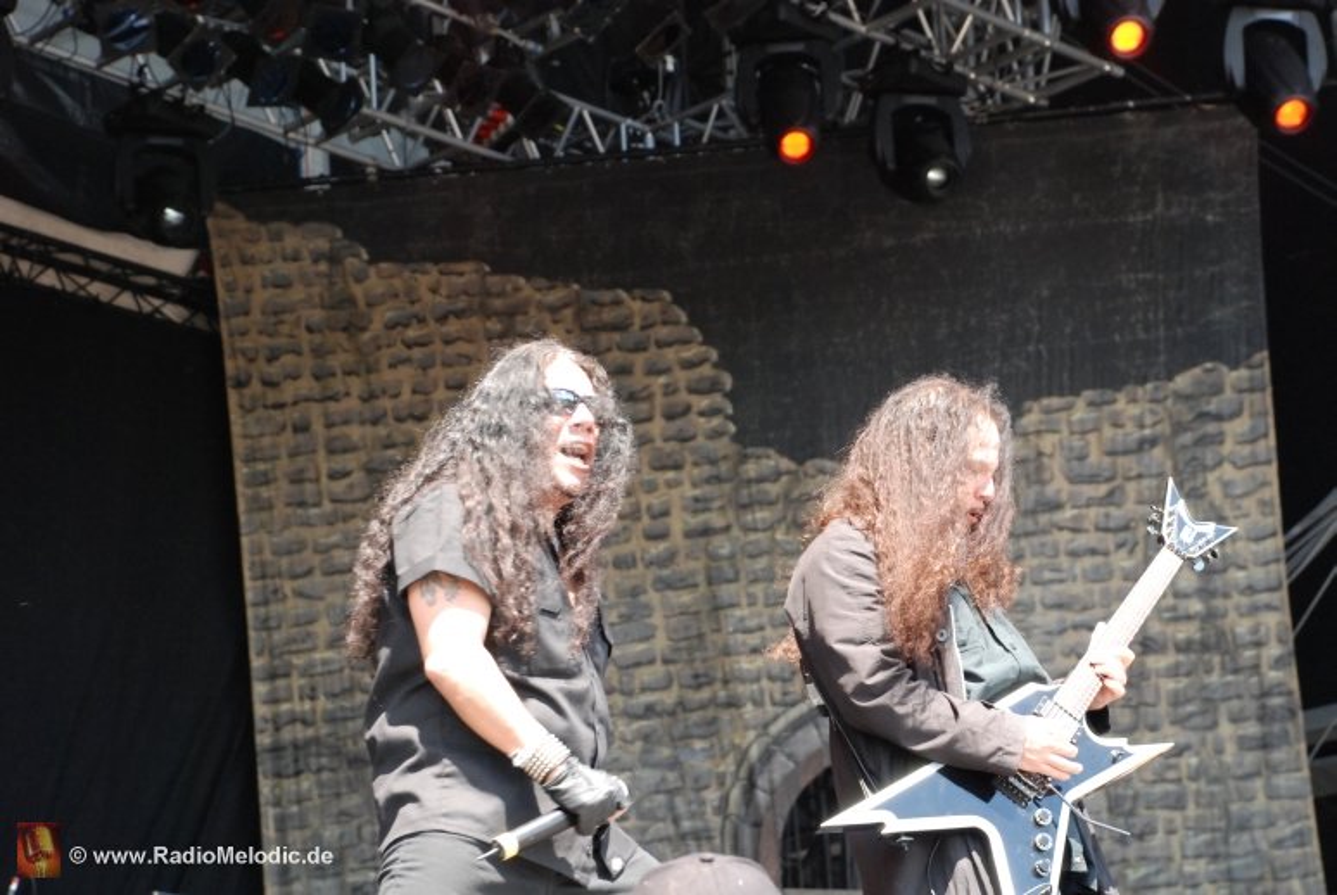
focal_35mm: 99
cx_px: 668
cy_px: 448
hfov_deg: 20.6
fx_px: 3681
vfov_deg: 13.9
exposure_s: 1/250
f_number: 5.6
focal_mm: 66
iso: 800
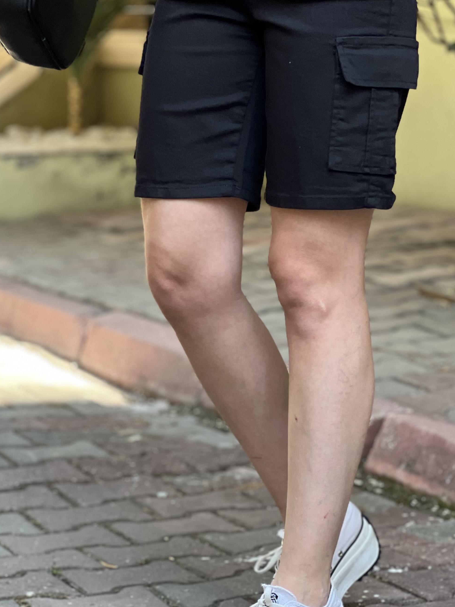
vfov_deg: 16.5
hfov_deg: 12.4
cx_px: 271
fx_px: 2085
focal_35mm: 119
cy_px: 279
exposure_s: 1/121
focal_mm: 9
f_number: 2.8
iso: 80
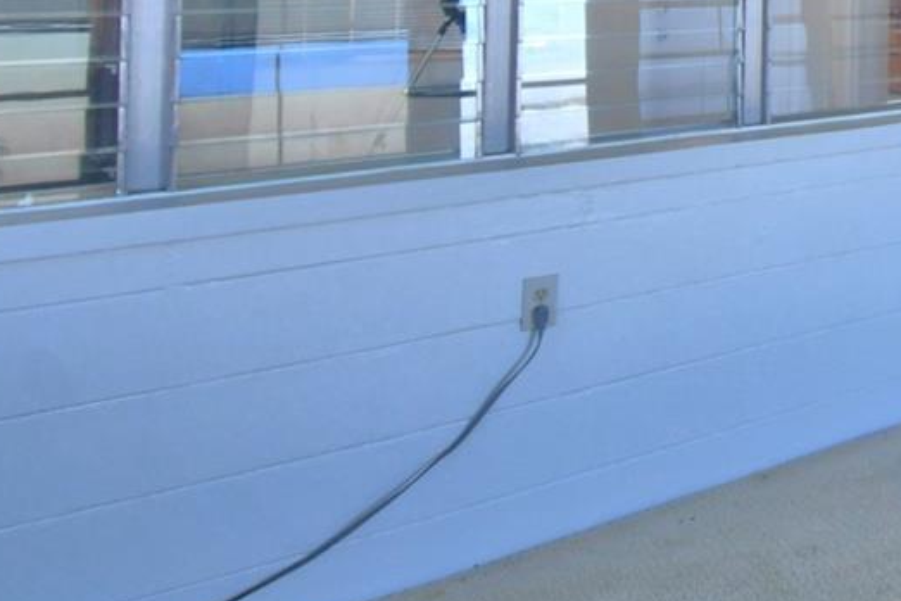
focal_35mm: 46
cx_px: 1191
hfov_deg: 31.8
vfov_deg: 26.5
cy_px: -88
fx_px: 1151
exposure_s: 1/80
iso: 400
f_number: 4.5
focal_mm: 10
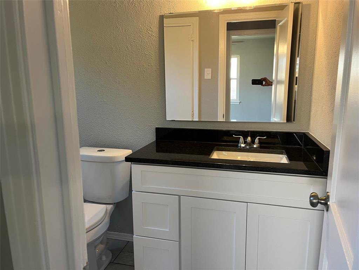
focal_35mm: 26
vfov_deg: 53.1
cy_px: 135
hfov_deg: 67.3
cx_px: 180
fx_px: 270
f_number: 1.6
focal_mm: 5.1
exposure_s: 1/60
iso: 80
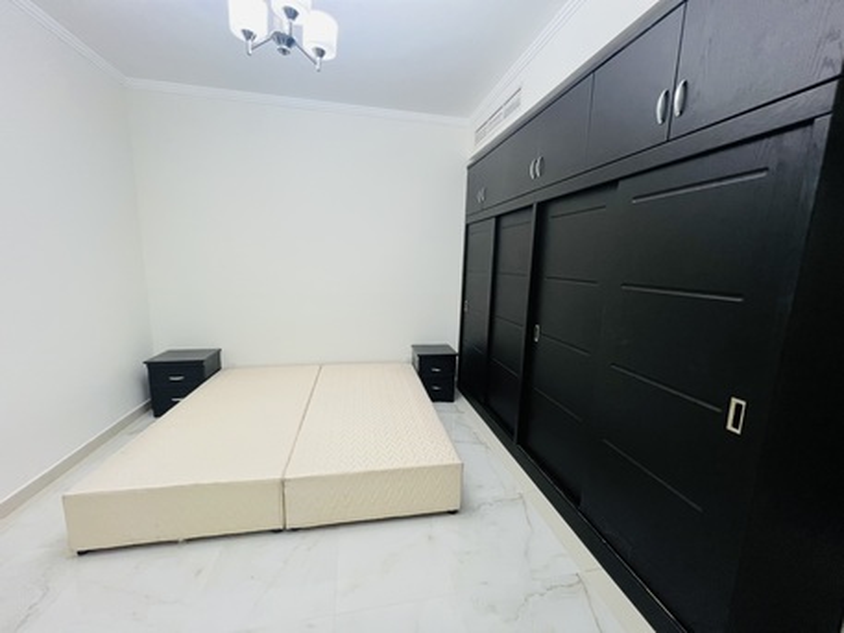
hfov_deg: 106.2
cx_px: 422
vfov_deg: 89.9
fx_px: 317
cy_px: 316
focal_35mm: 13
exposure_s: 1/60
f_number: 1.8
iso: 320
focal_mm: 1.57
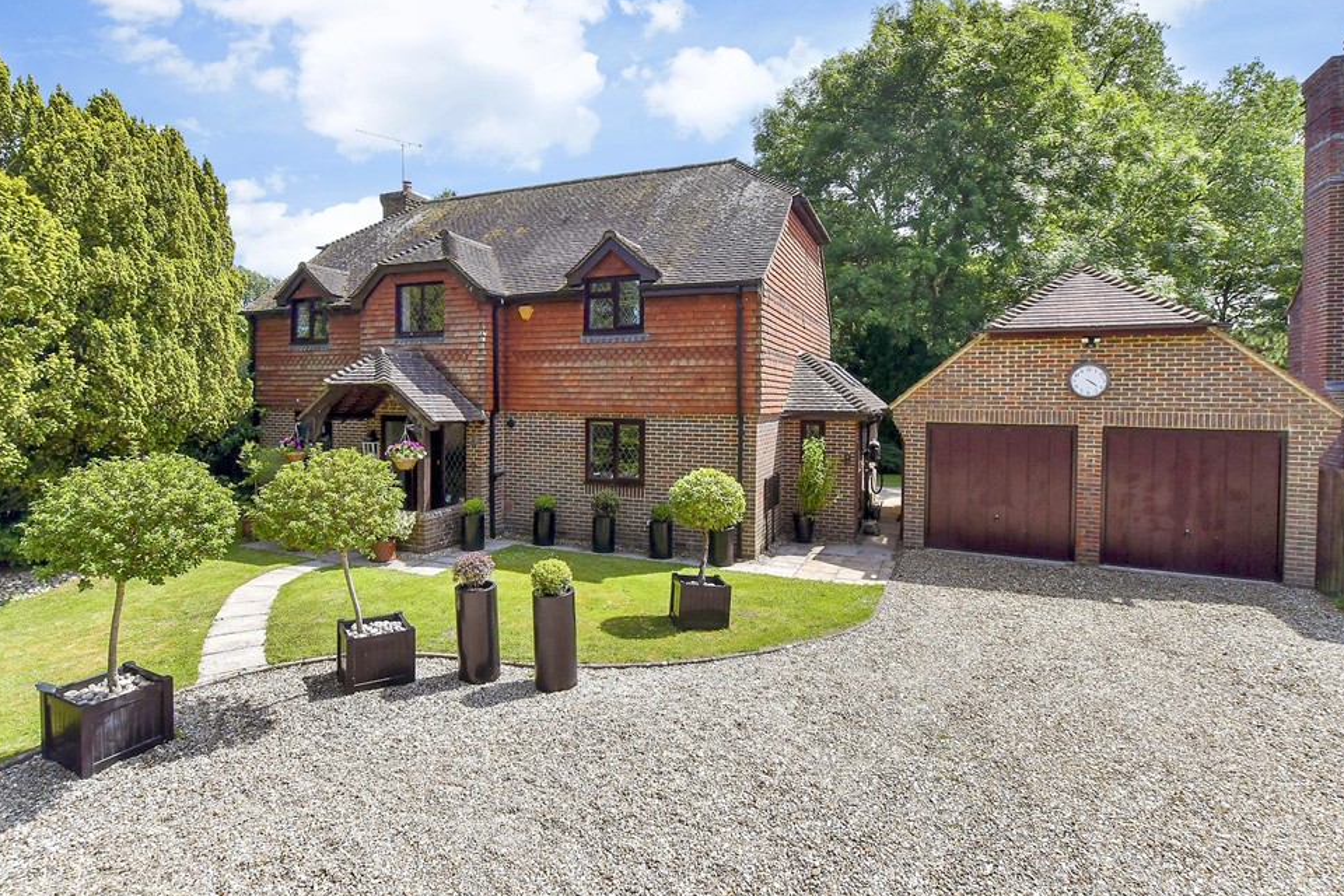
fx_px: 597
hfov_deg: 96.7
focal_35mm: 16
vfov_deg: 73.7
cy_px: 429
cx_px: 647
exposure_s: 1/1000
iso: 400
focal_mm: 10
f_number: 8
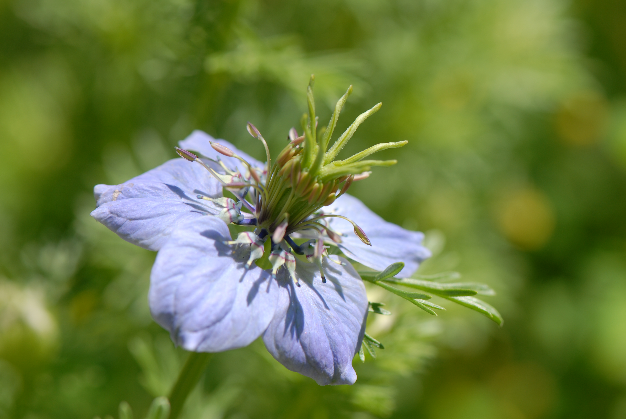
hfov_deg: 13.0
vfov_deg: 8.7
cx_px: 313
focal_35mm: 158
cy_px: 210
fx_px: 2742
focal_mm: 105
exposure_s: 1/250
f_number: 7.1
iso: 100
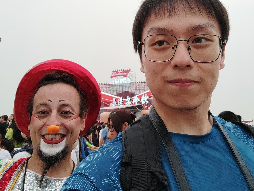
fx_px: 139
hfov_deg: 84.7
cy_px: 75
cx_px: 130
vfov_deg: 67.8
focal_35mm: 19
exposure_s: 1/625
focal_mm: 3.04
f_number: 2.2
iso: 50
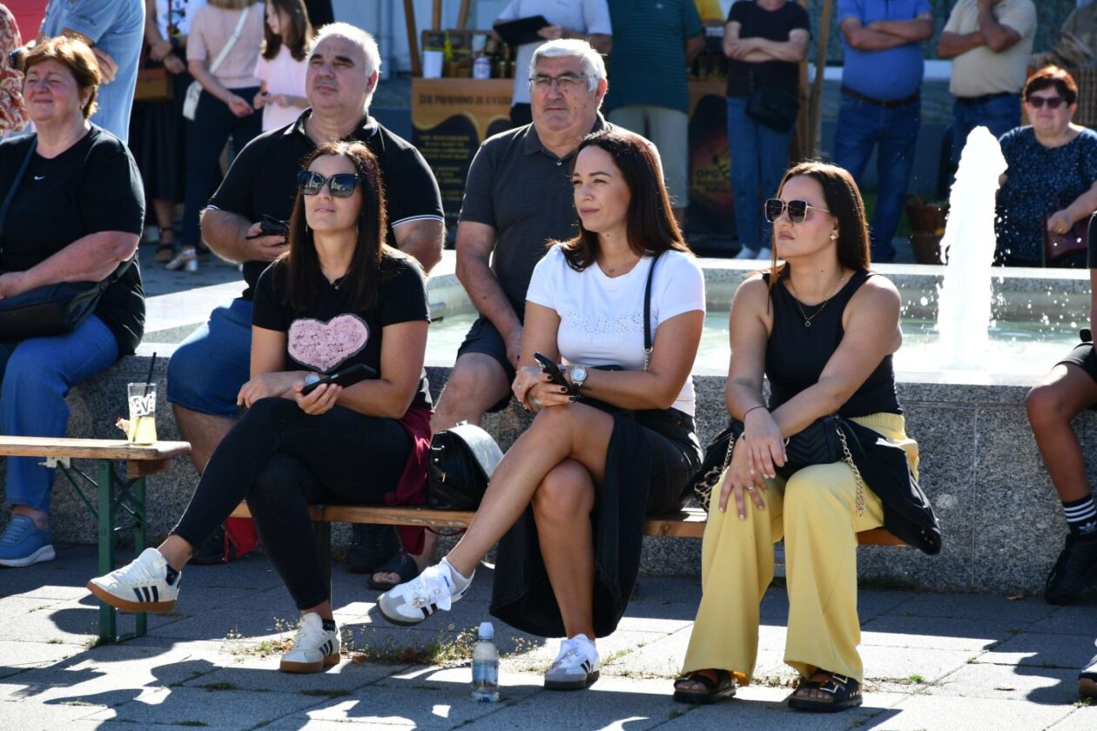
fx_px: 5302
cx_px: 548
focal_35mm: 174
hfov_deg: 11.8
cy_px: 366
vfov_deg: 7.9
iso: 200
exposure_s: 1/250
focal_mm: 116
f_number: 8
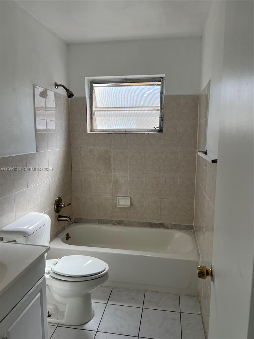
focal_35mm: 26
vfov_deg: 67.3
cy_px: 170
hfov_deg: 53.1
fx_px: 254
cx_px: 127
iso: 50
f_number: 1.5
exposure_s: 1/448
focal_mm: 5.7
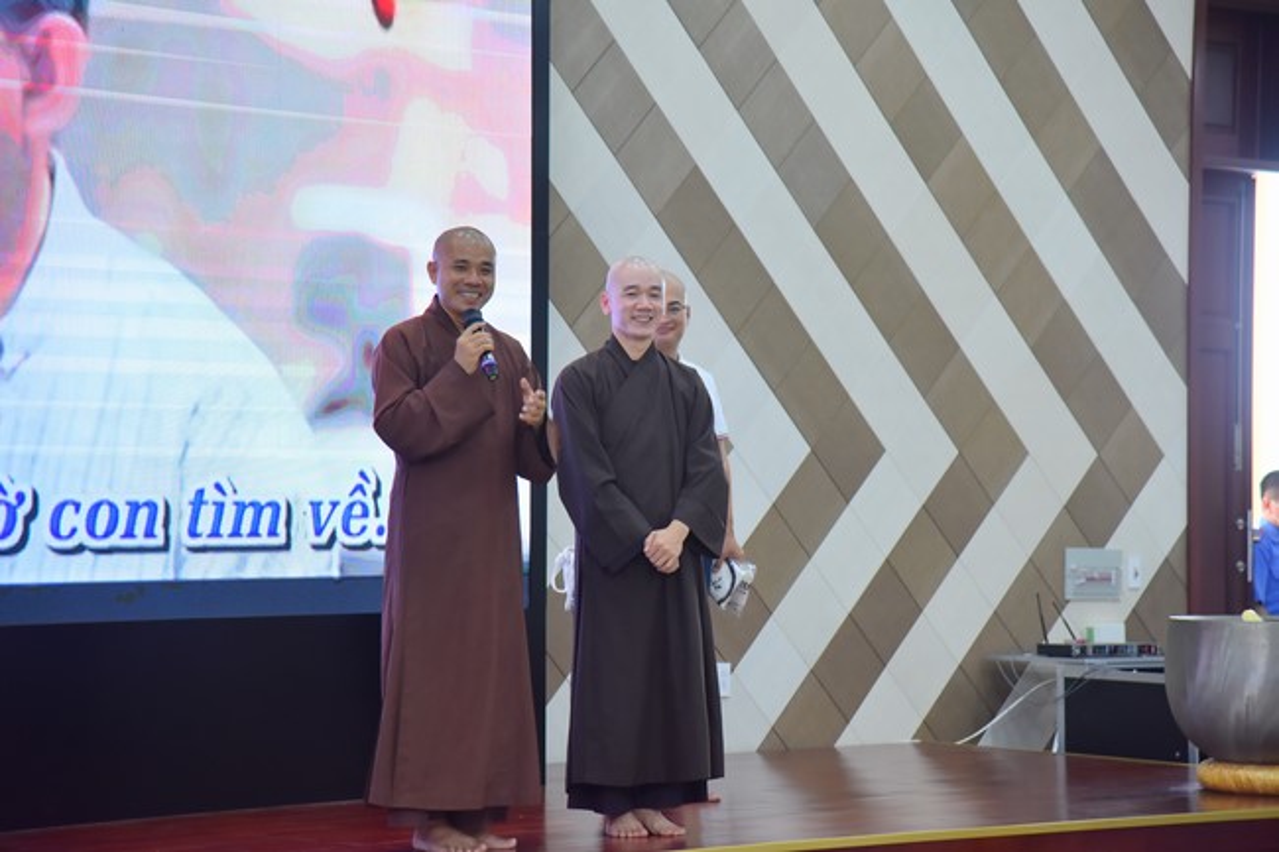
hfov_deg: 19.5
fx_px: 3729
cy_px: 426
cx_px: 640
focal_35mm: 105
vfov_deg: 13.0
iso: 1250
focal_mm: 105
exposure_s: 1/160
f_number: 4
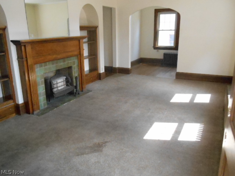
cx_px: 118
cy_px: 88
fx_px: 210
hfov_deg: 58.4
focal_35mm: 31
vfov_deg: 45.4
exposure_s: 1/30
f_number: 11.4
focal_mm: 5.5
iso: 1400
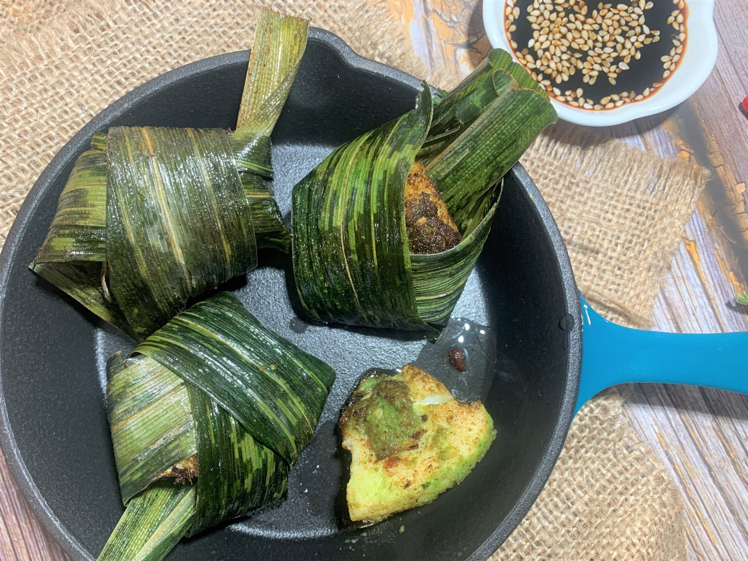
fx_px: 562
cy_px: 280
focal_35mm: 26
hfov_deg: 67.3
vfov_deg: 53.1
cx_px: 374
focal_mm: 4.25
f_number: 1.8
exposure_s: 1/50
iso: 100
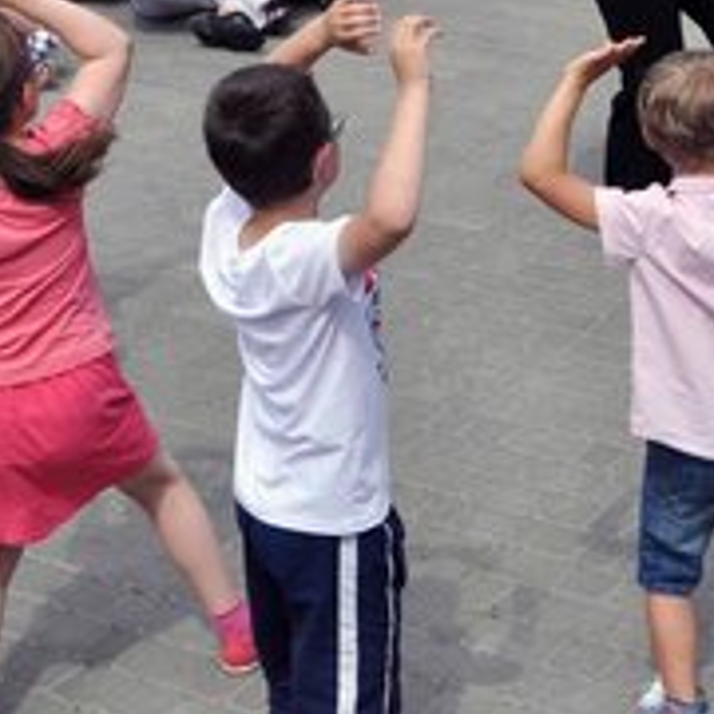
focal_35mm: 101
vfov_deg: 16.9
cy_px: 48
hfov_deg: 16.2
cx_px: 956
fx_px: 2357
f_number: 14
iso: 500
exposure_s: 1/800
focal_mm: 22
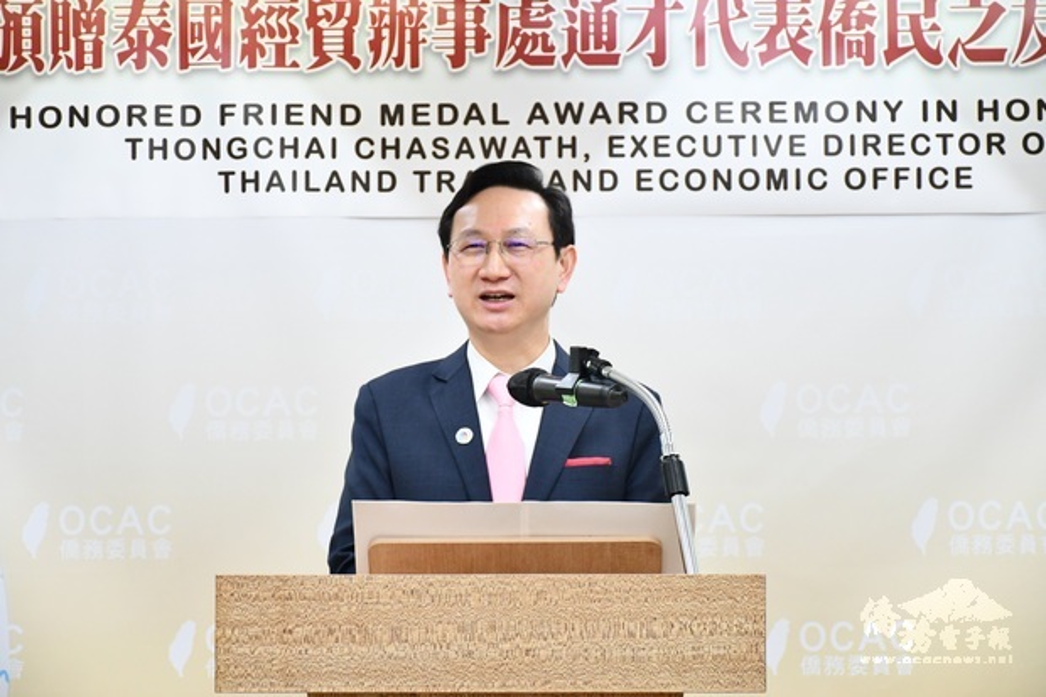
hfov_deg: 17.1
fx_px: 3486
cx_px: 523
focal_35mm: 120
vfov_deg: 11.4
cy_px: 348
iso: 2800
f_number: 5.3
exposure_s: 1/125
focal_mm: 80
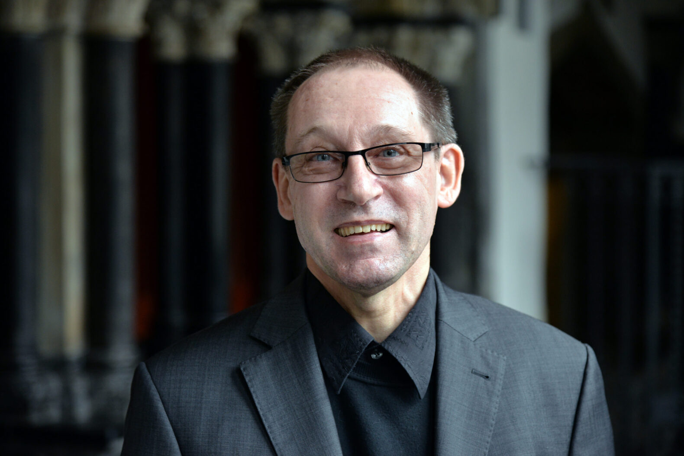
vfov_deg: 14.4
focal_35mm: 95
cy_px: 228
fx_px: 1806
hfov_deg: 21.4
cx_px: 342
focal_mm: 95
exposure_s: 1/125
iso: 1000
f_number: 4.5
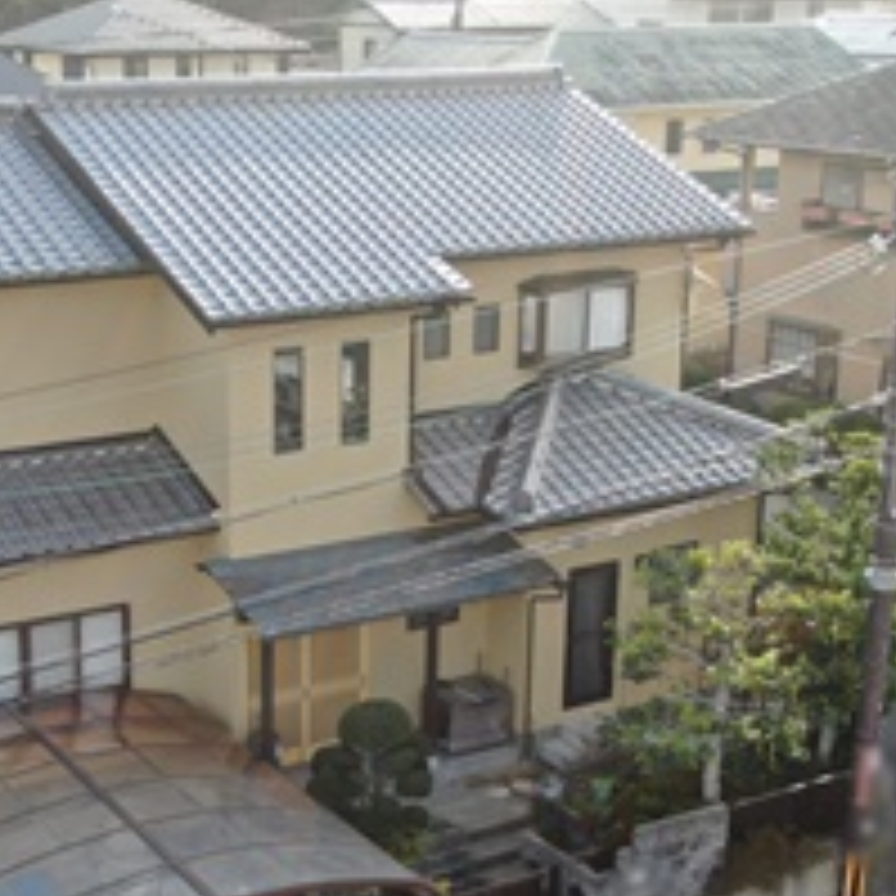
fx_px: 1816
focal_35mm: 62
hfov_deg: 27.6
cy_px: 500
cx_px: 311
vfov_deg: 27.7
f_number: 3.5
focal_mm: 6.92
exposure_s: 1/200
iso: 100
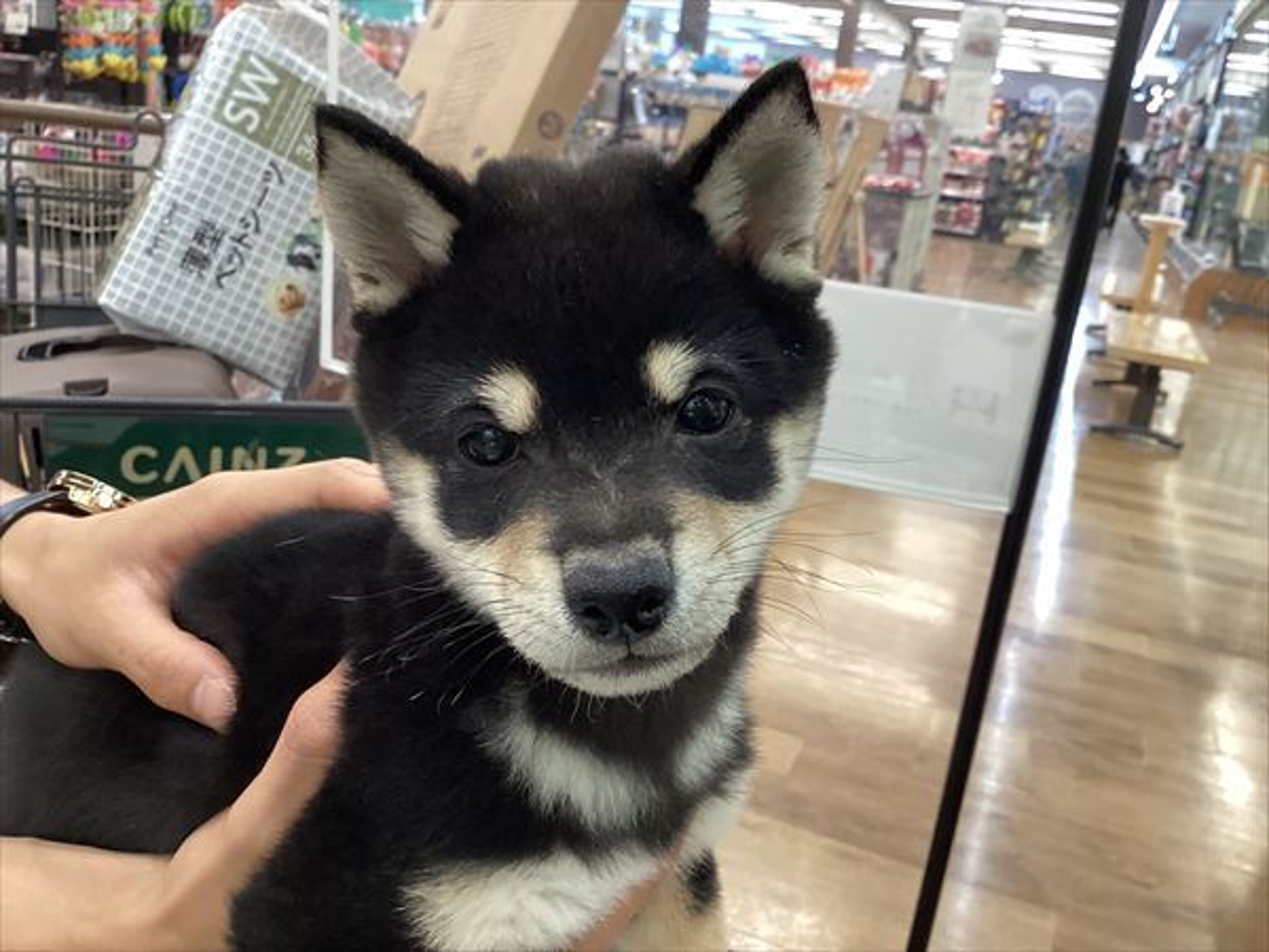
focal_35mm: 31
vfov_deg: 45.4
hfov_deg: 58.4
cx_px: 634
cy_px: 476
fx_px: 1136
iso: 200
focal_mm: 3.3
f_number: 2.4
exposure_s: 1/50
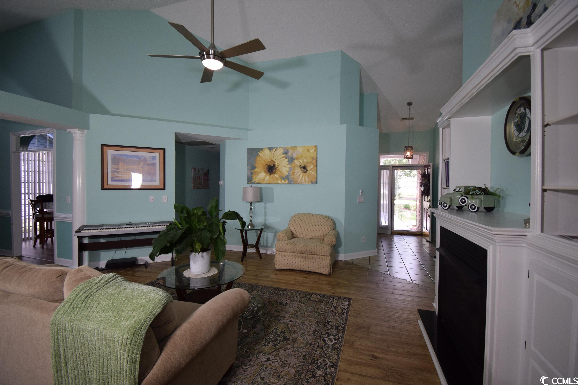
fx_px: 241
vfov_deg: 77.3
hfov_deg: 100.4
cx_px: 289
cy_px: 192
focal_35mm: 15
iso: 400
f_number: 5.6
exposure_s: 1/125
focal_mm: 10
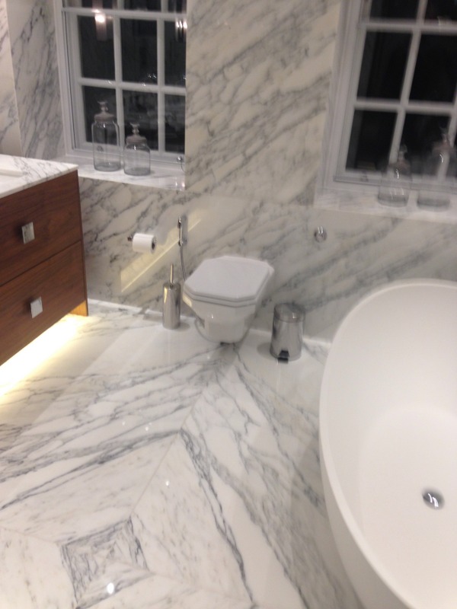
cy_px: 304
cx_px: 228
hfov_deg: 42.9
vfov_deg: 55.4
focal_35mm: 33
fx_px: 581
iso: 50
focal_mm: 4.12
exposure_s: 1/20
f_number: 2.4
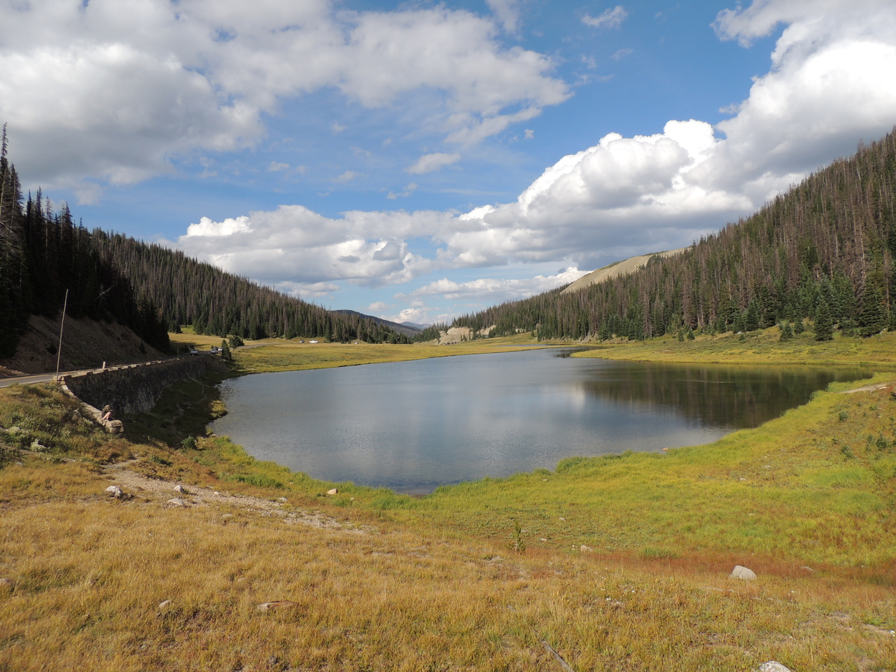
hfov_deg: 71.6
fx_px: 621
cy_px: 336
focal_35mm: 24
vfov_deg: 56.8
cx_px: 448
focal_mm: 4.3
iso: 100
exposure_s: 1/1250
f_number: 3.3
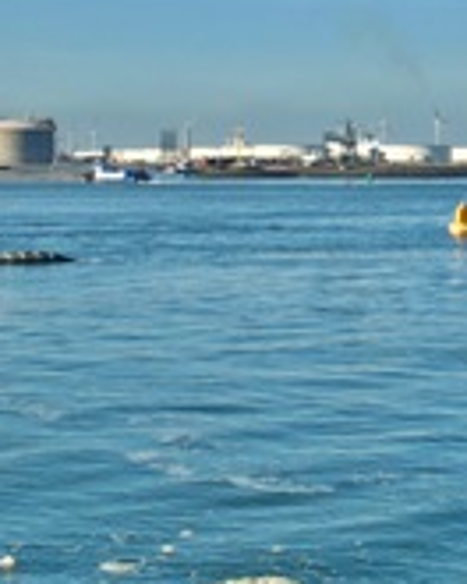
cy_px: 122
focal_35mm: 107
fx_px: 1849
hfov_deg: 14.3
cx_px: 343
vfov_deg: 17.8
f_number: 16
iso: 100
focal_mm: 15.17
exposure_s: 1/125
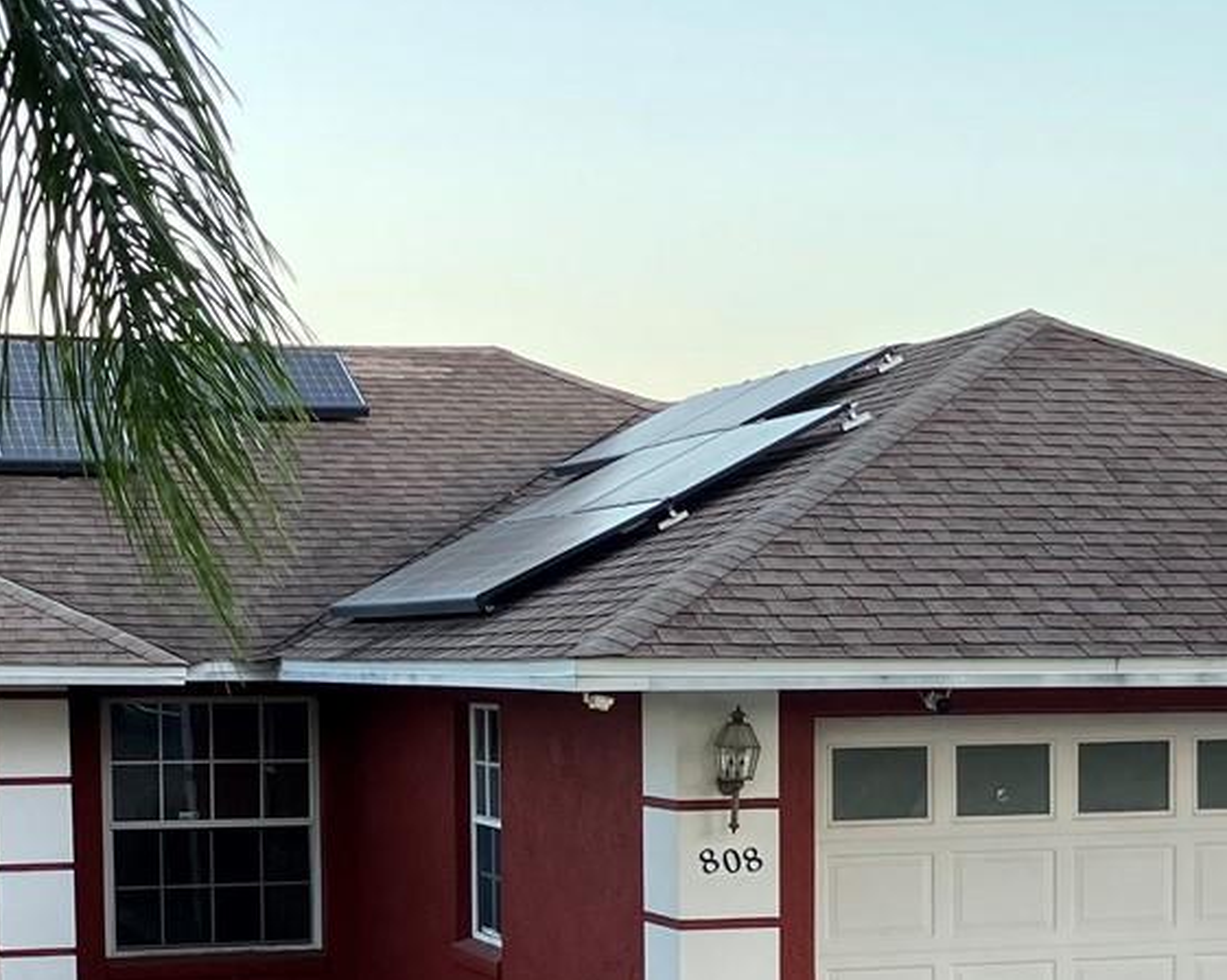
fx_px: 2831
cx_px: 617
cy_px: 886
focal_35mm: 78
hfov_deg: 24.5
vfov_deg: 19.3
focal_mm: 3.99
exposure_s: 1/121
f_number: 1.8
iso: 50
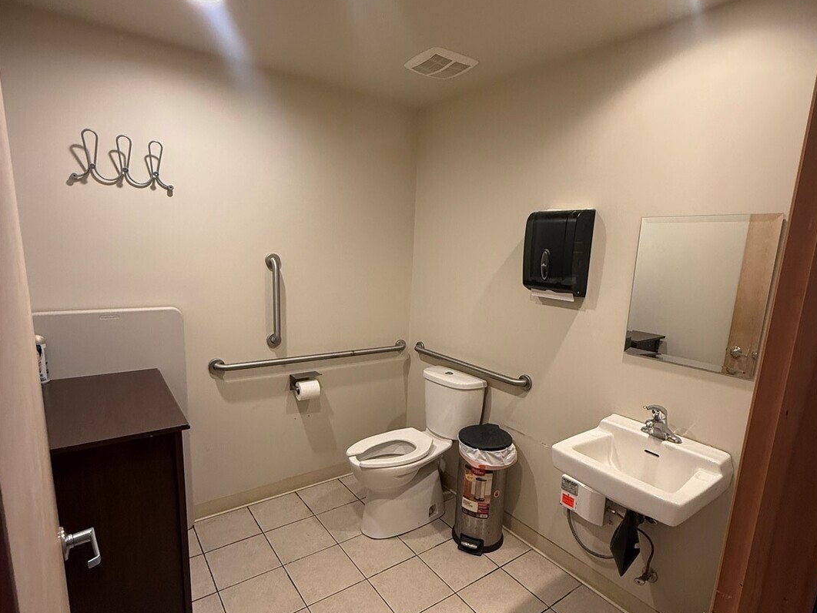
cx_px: 414
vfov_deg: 68.6
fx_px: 448
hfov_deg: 84.7
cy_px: 333
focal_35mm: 19
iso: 250
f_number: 2.2
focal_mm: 2.22
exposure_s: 1/60
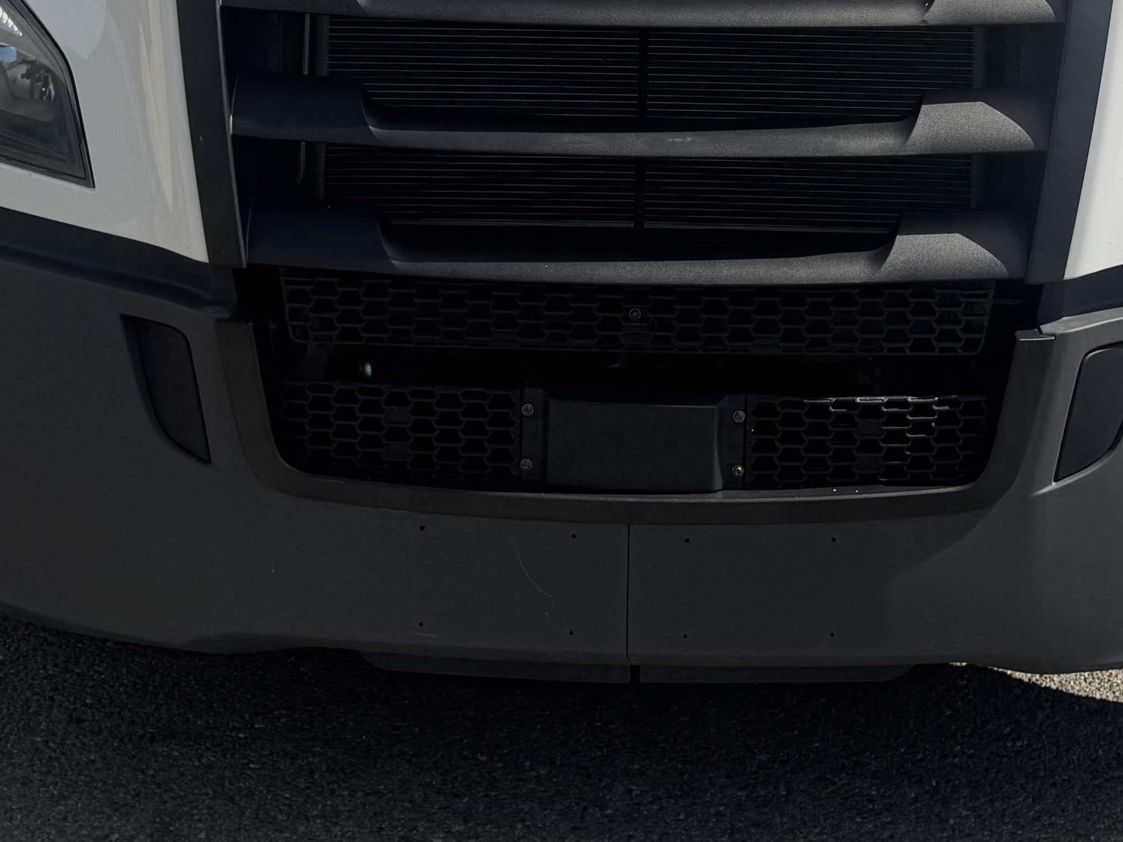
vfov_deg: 20.3
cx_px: 757
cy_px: -218
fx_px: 2174
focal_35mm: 67
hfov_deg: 28.8
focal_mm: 6.76
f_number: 1.78
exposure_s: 1/9009
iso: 80
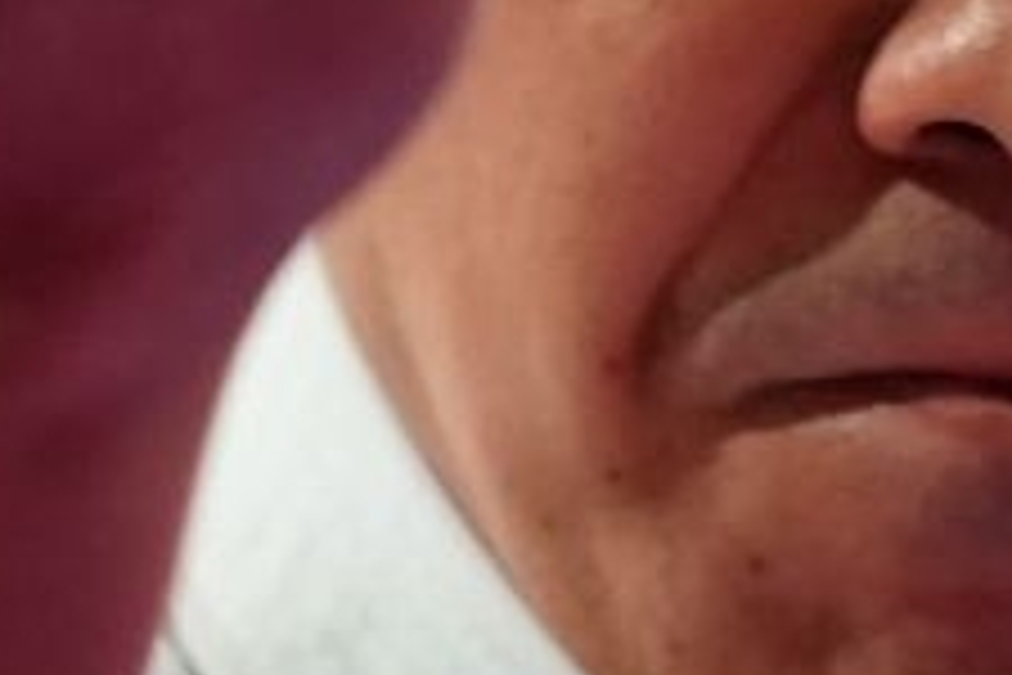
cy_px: 630
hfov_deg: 0.6
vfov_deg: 0.4
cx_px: 675
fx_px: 89752
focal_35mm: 3193
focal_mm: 400
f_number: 2.8
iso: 3200
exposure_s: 1/500
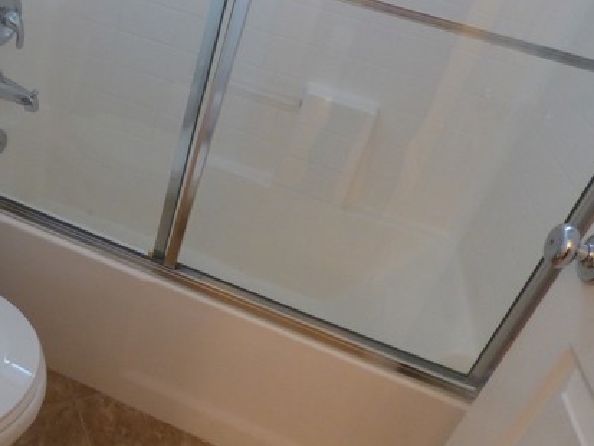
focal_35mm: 31
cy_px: 171
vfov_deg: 45.1
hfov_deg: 56.5
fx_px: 532
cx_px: 177
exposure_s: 1/50
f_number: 2.8
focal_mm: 3.58
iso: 400
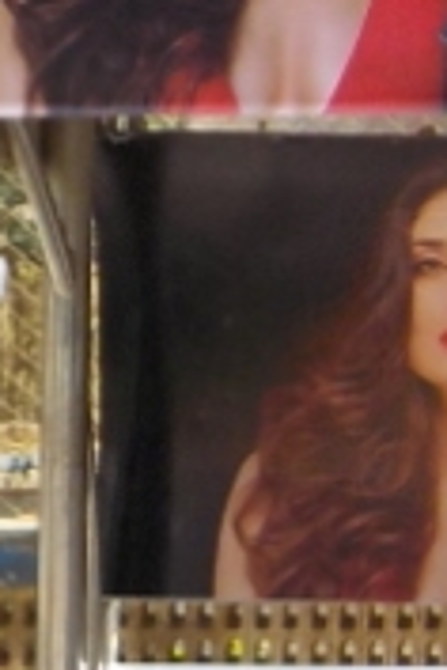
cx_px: 1345
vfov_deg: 11.3
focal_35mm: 181
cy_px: 227
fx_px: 3371
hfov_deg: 6.8
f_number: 3.3
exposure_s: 1/320
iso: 125
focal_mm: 4.1
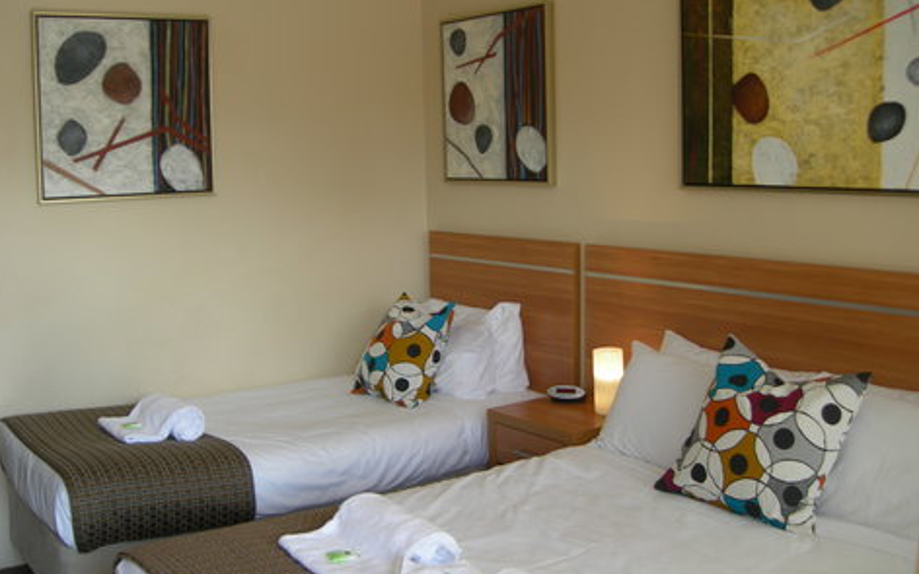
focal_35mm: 41
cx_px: 454
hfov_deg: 48.2
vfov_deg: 31.2
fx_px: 1027
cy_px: 269
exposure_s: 1/62.6
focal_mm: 7.8
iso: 50
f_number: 2.8
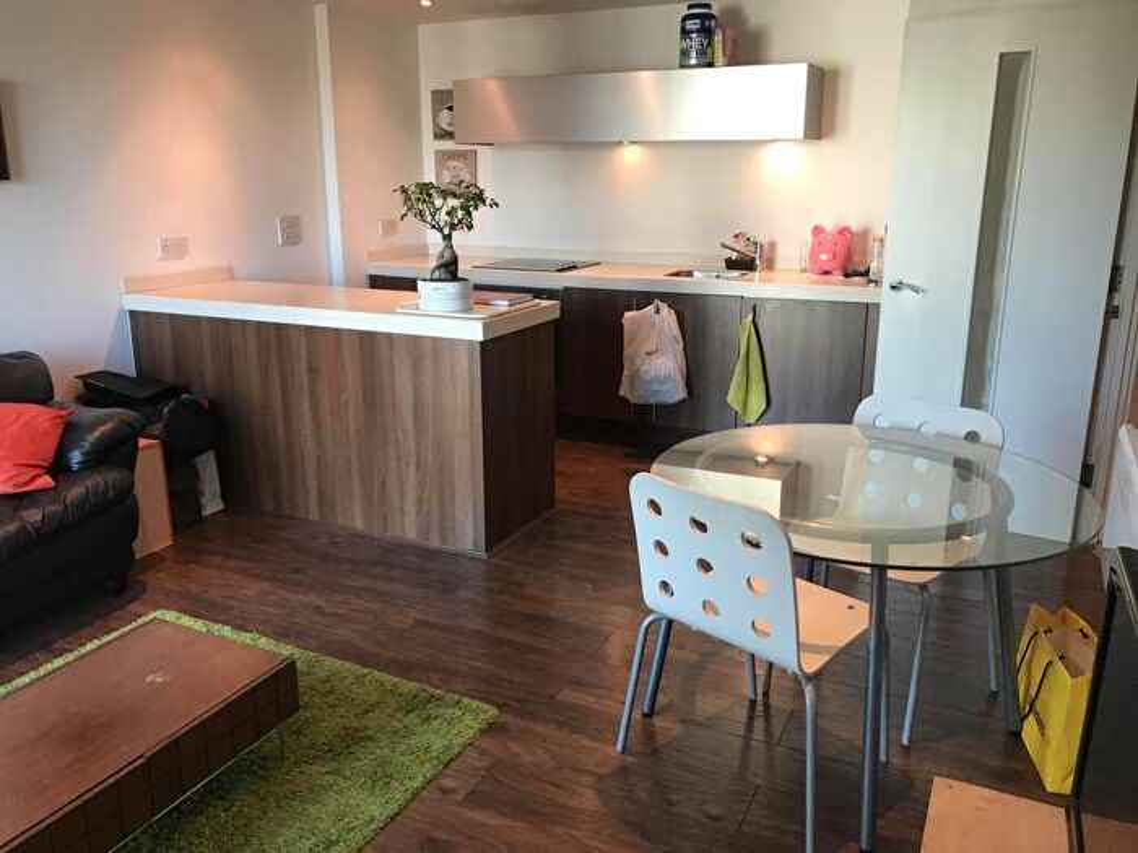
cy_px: 426
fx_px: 920
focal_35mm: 28
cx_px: 569
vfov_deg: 49.7
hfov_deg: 63.4
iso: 32
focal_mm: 3.99
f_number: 1.8
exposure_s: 1/33
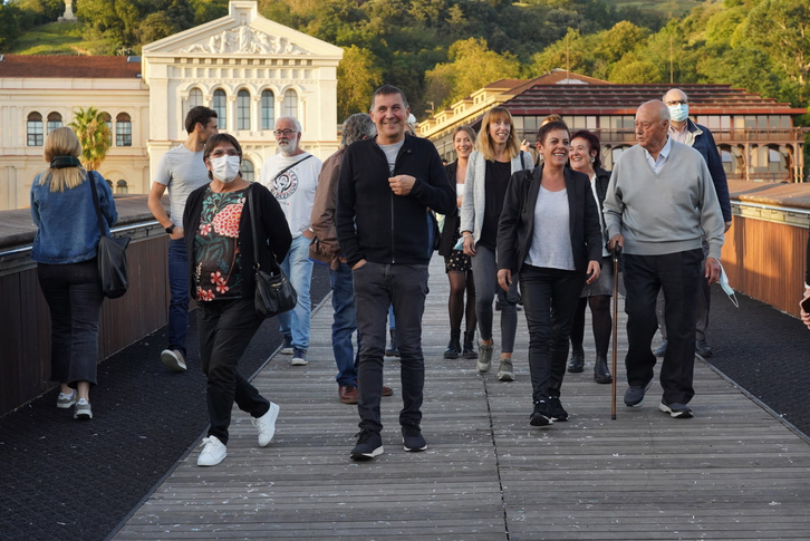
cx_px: 405
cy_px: 270
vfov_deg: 23.0
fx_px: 1328
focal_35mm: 59
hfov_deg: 33.9
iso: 2000
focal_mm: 59
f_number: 6.3
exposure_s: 1/640
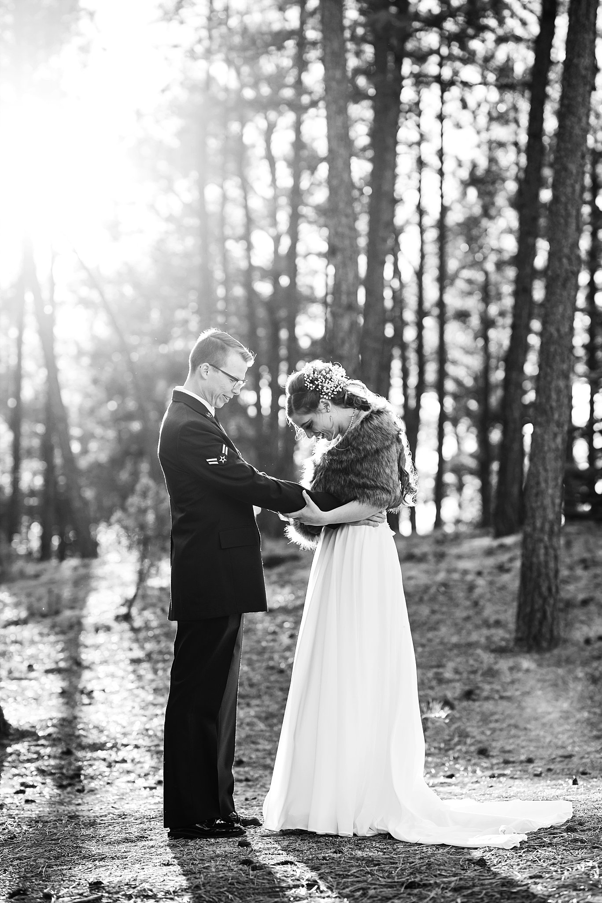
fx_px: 2130
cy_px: 452
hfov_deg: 16.1
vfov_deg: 23.9
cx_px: 301
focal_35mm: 85
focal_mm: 85
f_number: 2.2
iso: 250
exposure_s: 1/640
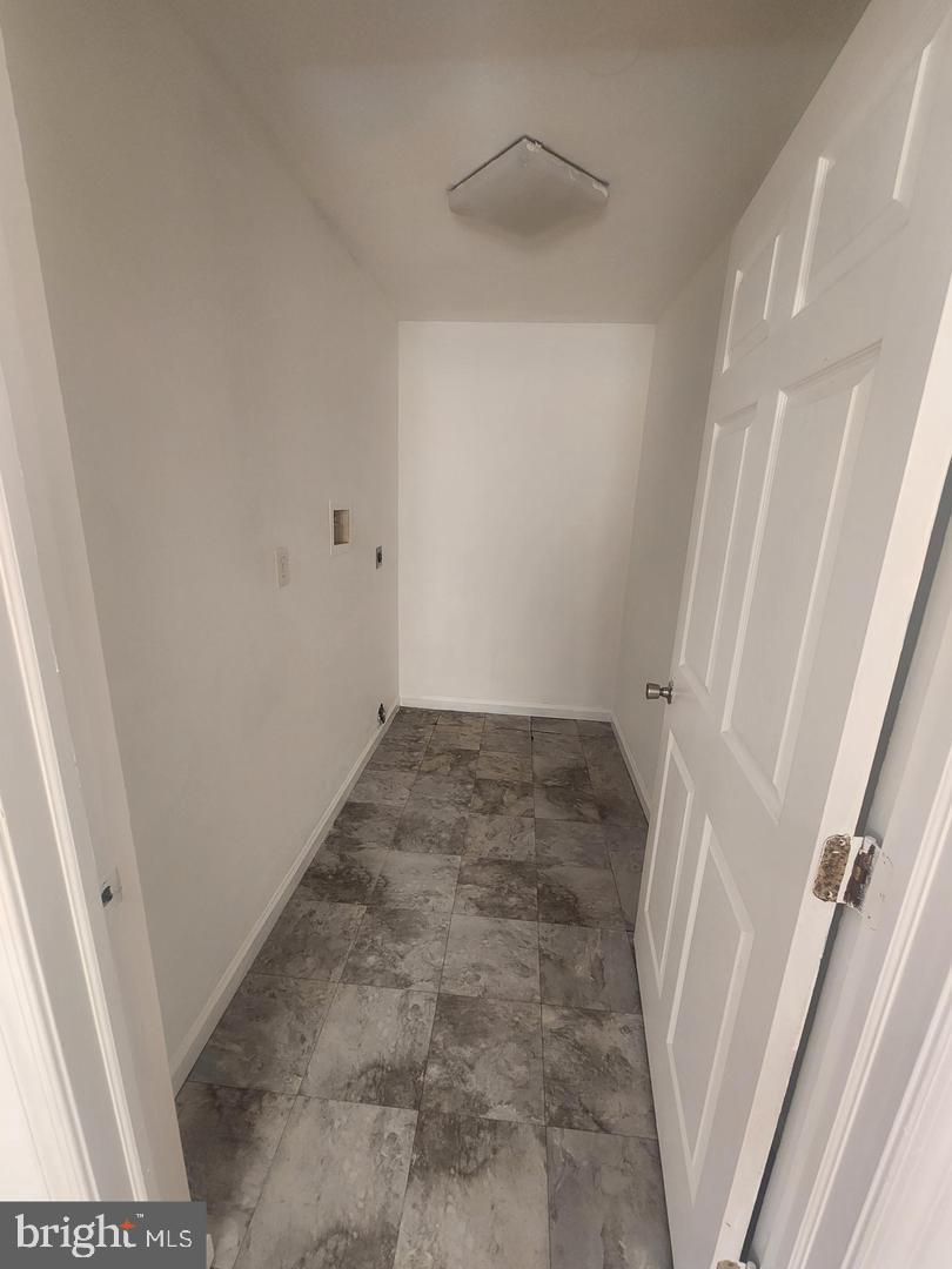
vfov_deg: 106.2
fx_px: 477
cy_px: 634
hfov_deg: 89.9
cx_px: 476
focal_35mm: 13
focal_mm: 2.2
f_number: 2.2
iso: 320
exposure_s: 1/30
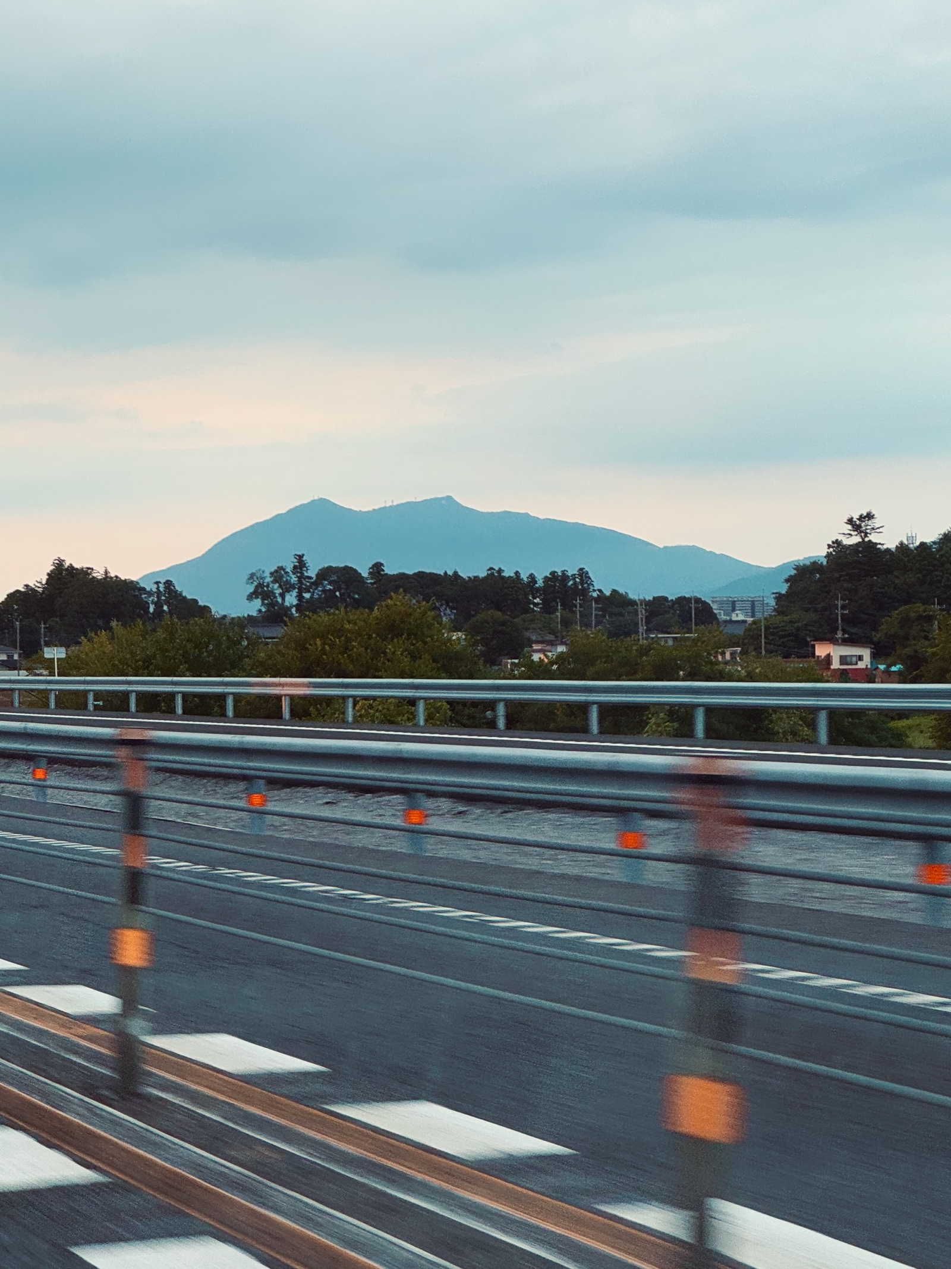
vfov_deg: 25.3
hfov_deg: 19.1
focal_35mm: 77
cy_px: 634
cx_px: 476
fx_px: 2821
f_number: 2.8
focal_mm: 9
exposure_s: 1/99
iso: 64
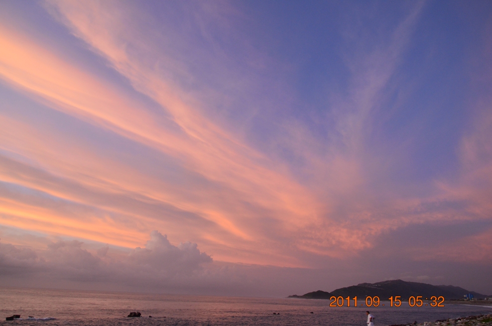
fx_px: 368
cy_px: 163
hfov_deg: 67.5
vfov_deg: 47.7
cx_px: 246
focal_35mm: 27
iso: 1000
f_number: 6.3
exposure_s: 1/160
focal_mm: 18
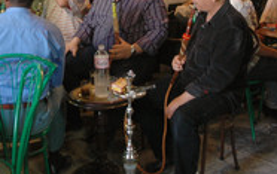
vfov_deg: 18.2
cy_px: -25
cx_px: 99
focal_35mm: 69
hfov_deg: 29.6
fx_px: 522
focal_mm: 20
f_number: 2.8
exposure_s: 1/25
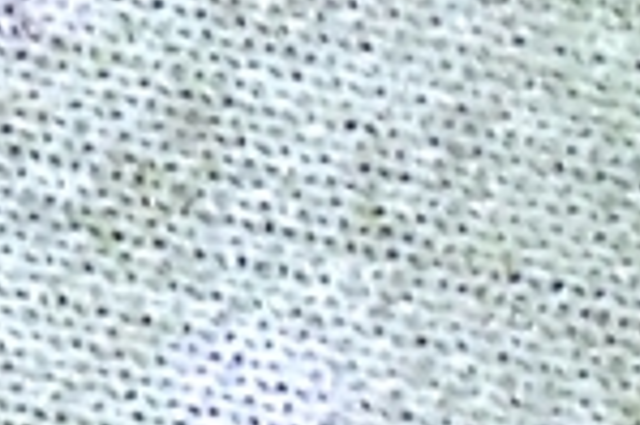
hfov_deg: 2.5
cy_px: 814
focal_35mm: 795
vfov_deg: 1.7
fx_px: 14118
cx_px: -1804
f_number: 6.3
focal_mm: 18
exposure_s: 1/200
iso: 200
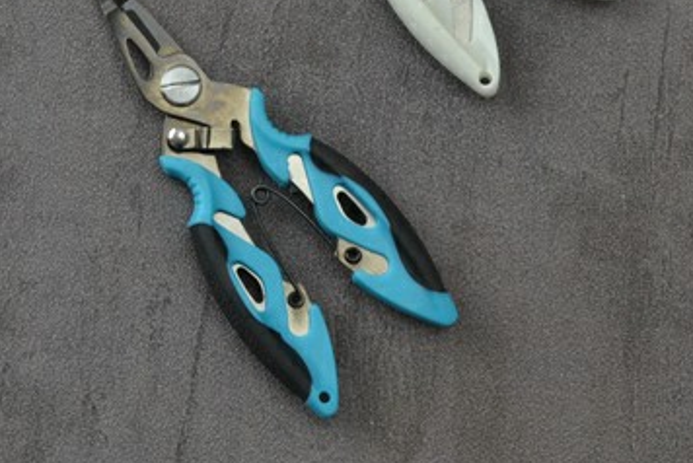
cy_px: 27
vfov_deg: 11.4
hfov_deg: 17.0
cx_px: 290
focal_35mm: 120
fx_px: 2312
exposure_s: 1/20
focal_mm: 38
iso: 800
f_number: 14
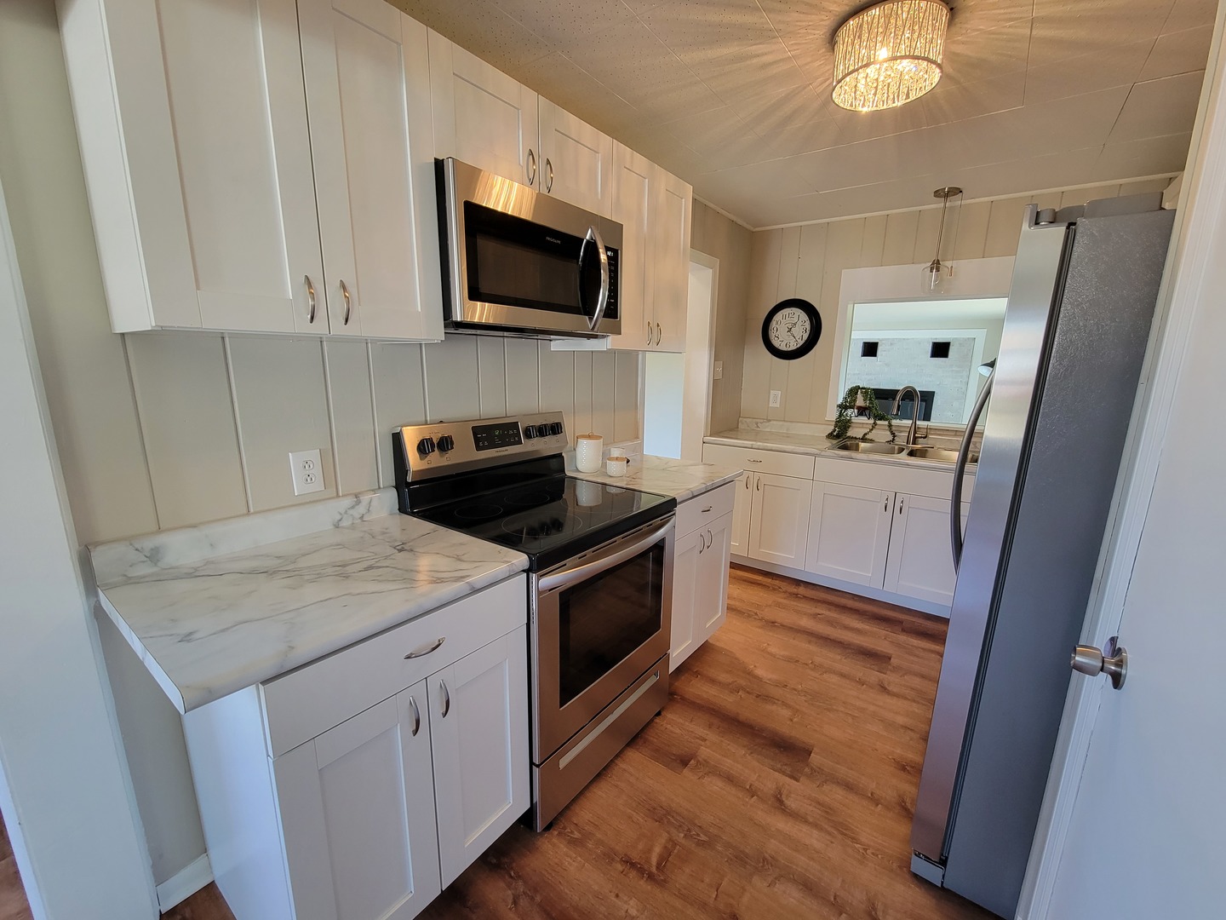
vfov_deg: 89.9
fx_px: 460
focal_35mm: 13
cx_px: 613
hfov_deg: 106.2
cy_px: 460
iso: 200
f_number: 2.2
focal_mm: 2.2
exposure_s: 1/60
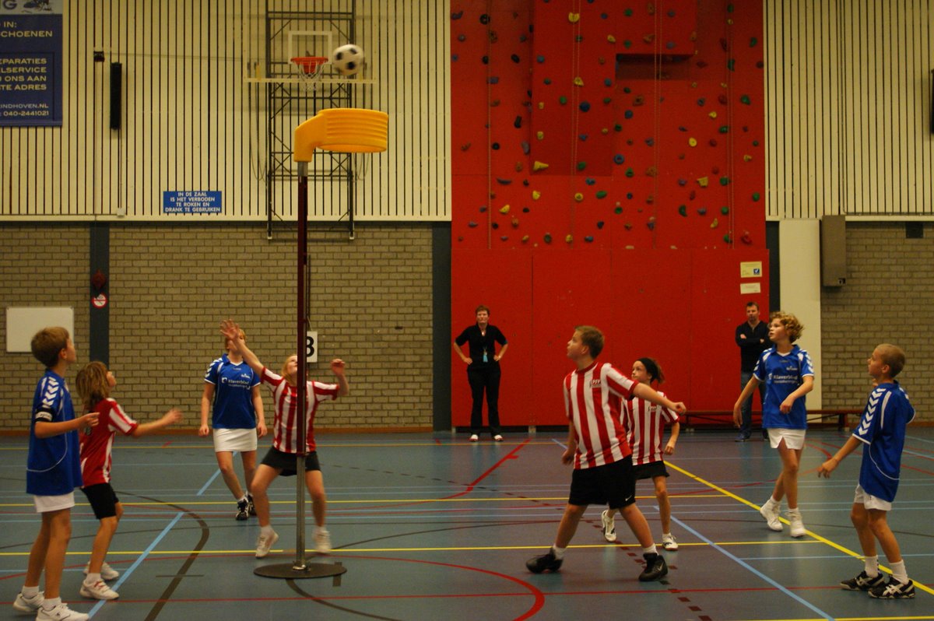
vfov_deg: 25.7
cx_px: 467
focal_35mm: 52
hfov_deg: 37.9
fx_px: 1361
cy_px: 310
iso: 800
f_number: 2.8
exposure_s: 1/100
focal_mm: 35
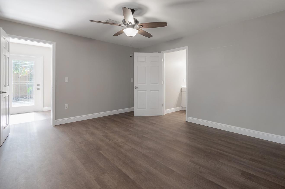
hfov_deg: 92.7
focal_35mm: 17
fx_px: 134
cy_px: 90
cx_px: 163
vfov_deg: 70.2
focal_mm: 14
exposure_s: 1/20
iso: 320
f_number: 10
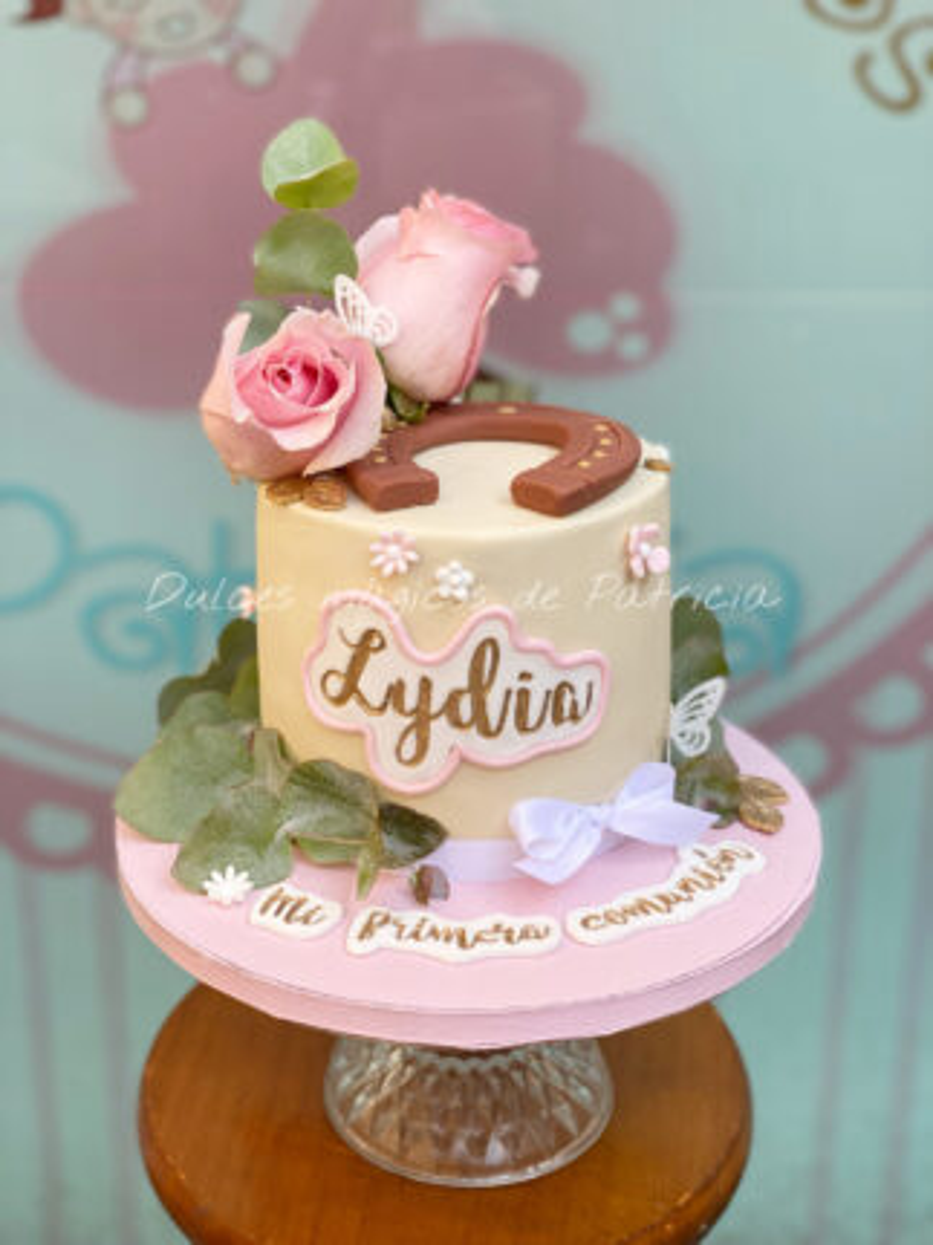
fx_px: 1870
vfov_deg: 36.8
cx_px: 466
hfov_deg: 28.0
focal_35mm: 52
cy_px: 622
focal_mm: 6
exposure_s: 1/685
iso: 20
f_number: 2
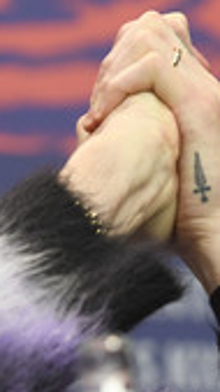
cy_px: 304
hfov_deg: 3.3
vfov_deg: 5.9
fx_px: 3766
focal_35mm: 363
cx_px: -64
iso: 1250
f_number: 4
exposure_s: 1/320
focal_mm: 130
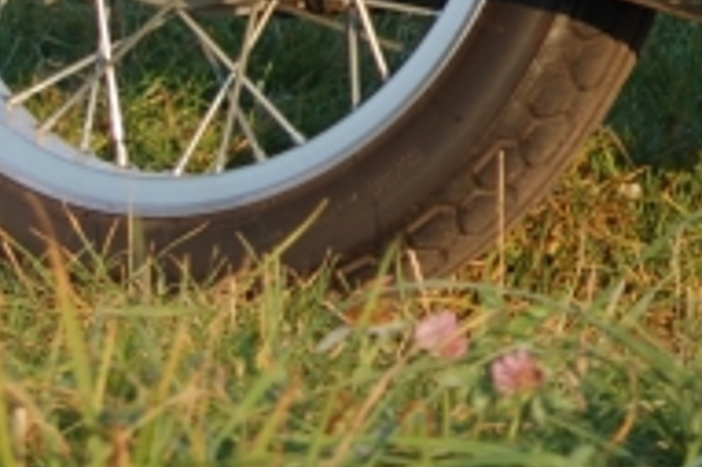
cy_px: -518
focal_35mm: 419
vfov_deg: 3.2
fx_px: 8163
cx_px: 1382
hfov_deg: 4.8
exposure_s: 1/90
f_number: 5
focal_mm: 52
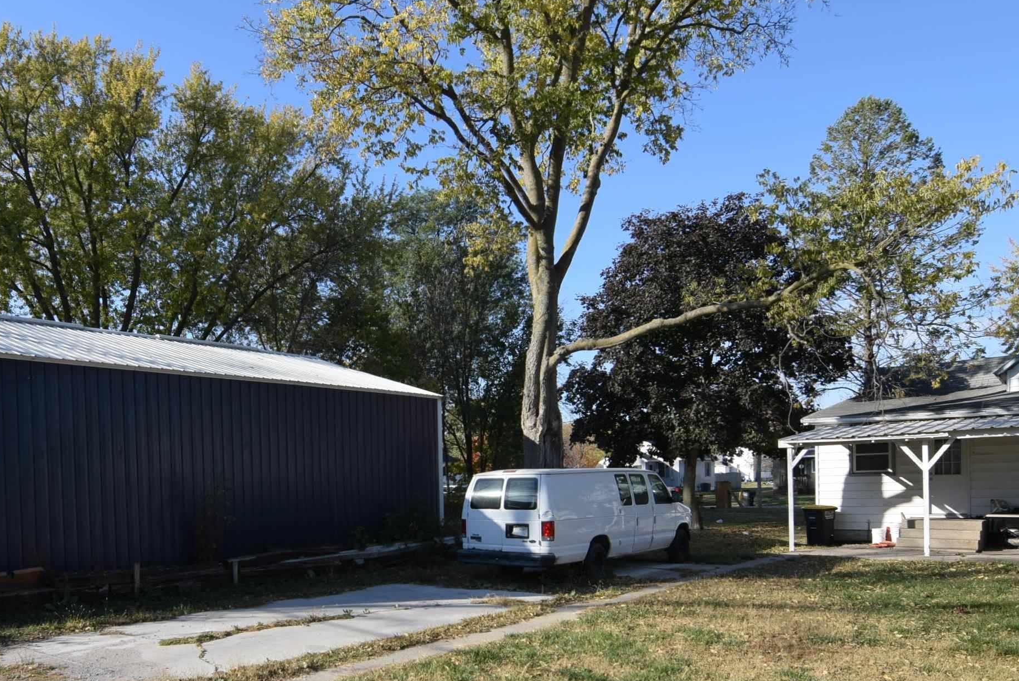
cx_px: 351
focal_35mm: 27
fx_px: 760
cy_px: 512
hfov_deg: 66.1
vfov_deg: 46.5
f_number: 8
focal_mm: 11
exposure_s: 1/250
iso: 200
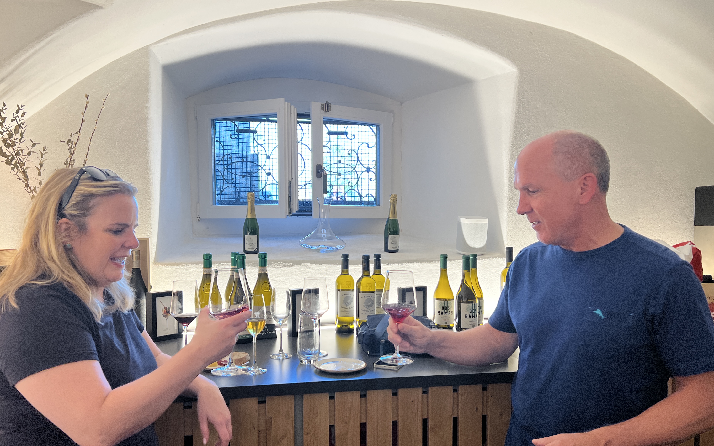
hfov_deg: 62.8
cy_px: 266
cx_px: 336
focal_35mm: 30
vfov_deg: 41.7
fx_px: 584
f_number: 1.5
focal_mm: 5.7
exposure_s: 1/100
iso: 64
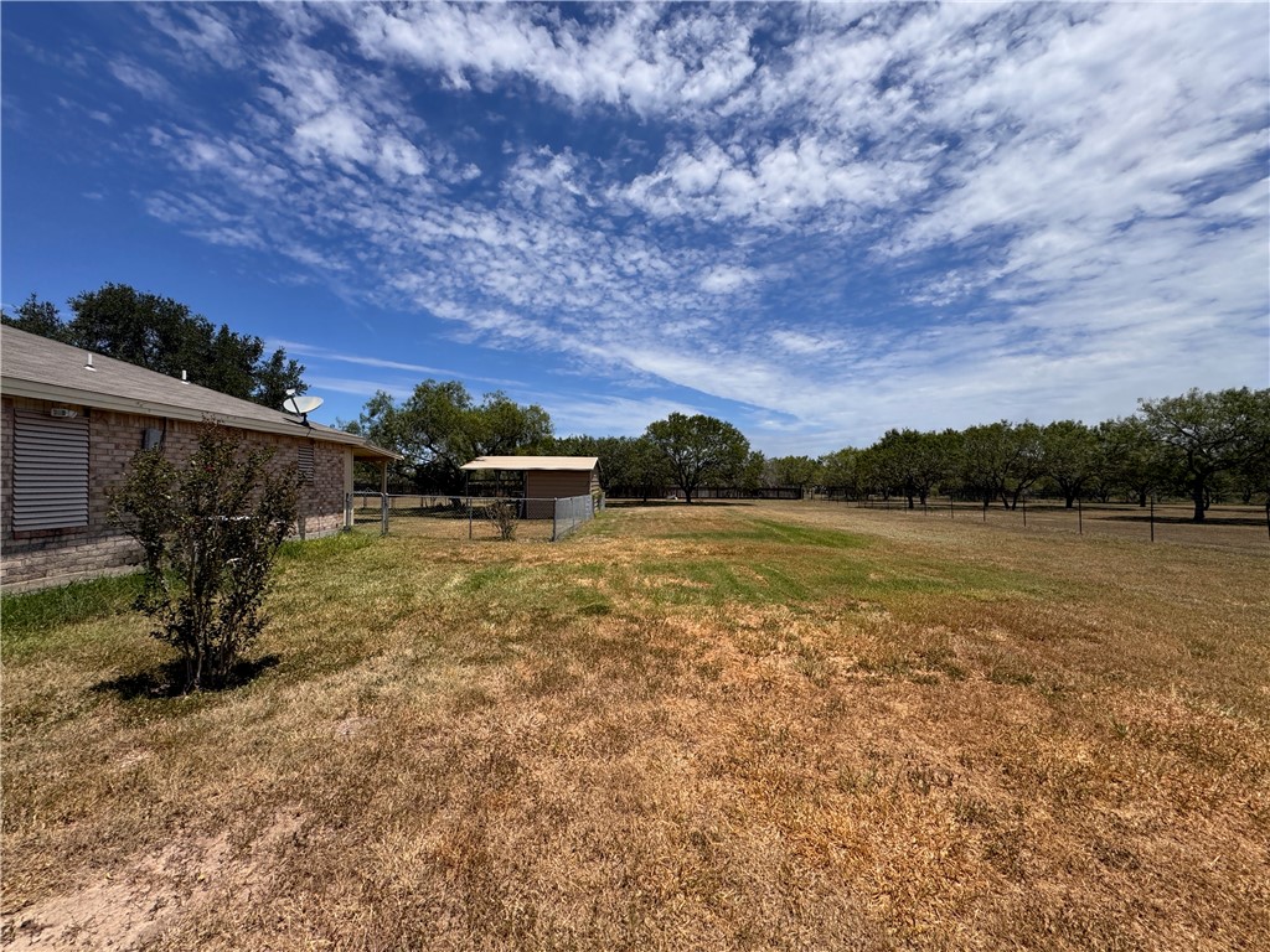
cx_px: 635
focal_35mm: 14
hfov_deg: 102.1
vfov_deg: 85.7
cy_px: 476
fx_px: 514
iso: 50
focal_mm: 2.22
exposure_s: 1/2985
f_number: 2.2
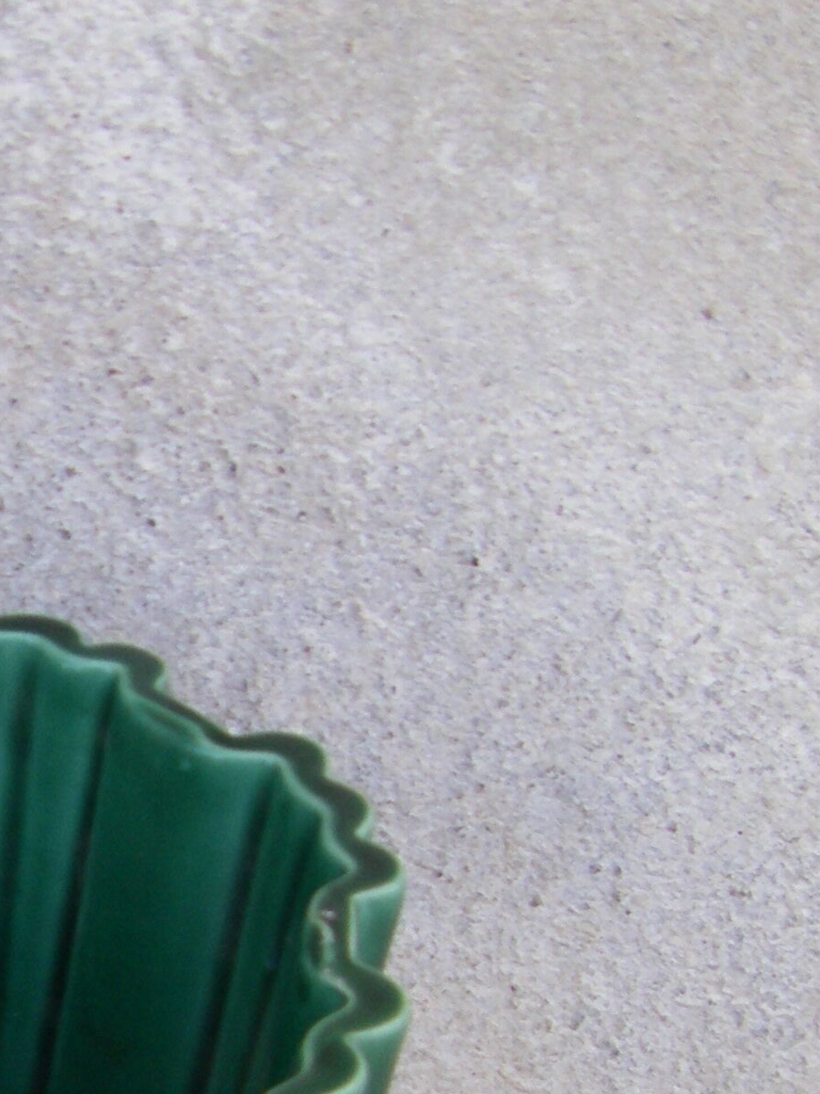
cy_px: 1160
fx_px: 3253
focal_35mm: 103
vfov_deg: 18.5
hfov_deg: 13.9
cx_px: -173
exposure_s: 1/50
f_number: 3.5
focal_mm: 6.3
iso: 125
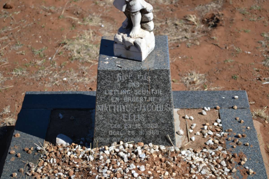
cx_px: 134
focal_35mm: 82
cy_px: 90
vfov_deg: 16.6
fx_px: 616
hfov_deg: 24.6
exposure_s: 1/125
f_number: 5.6
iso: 100
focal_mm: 55
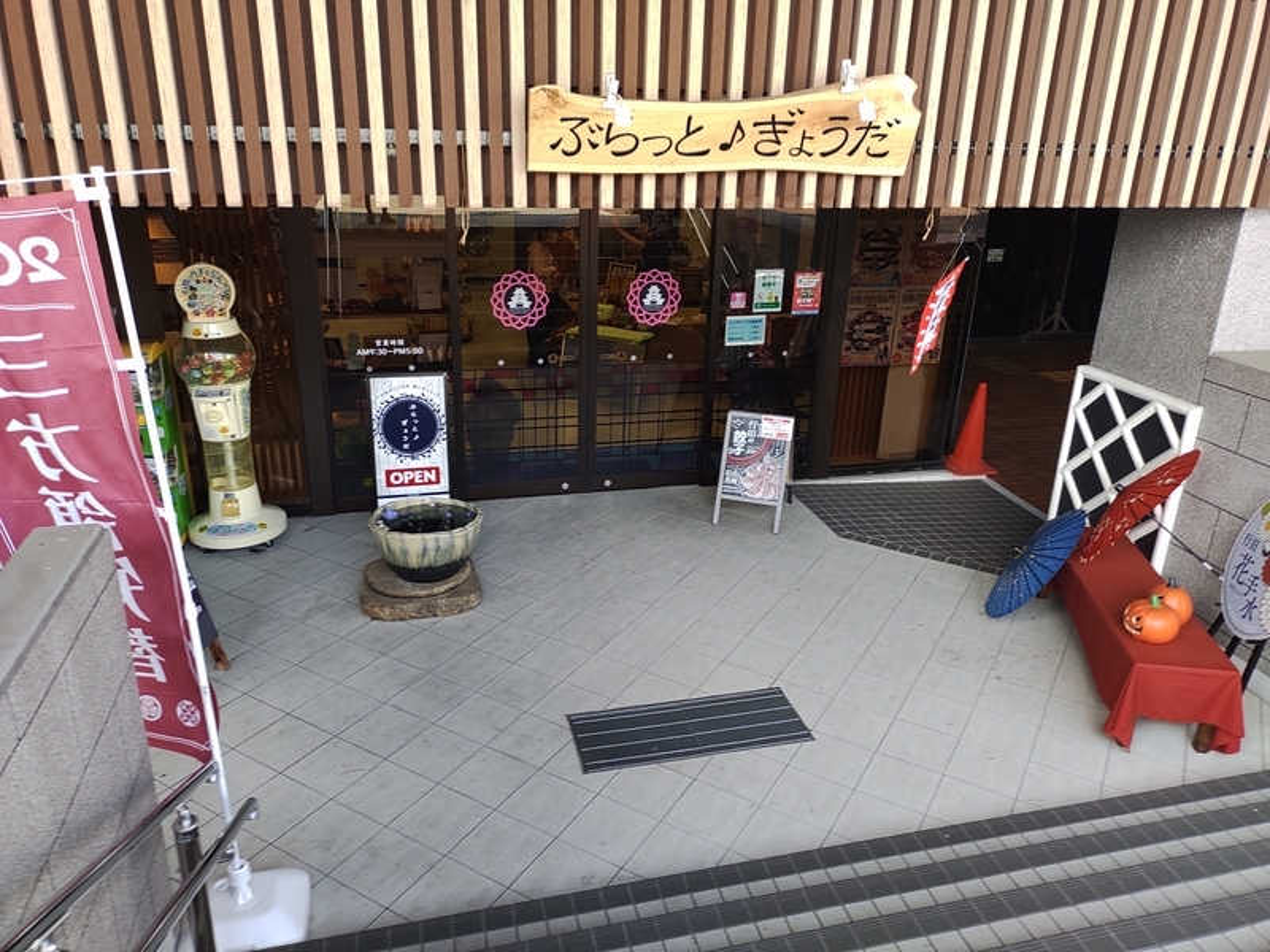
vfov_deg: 51.4
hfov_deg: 65.3
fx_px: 991
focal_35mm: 27
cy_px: 476
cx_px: 635
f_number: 1.79
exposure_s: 1/102
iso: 100
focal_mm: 4.71
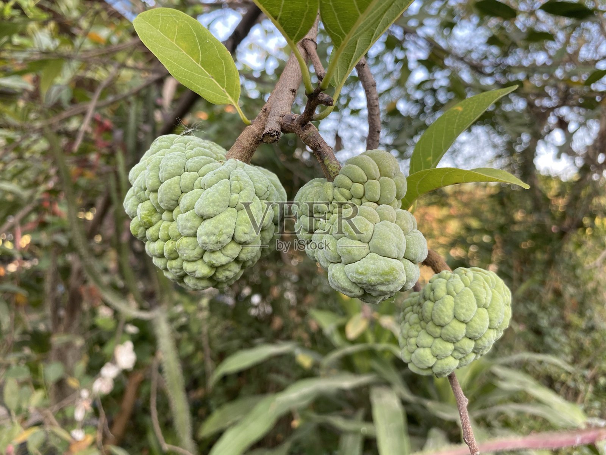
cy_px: 228
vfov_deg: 53.1
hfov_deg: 67.3
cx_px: 303
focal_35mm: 26
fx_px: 455
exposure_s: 1/121
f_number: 1.8
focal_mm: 4.25
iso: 40
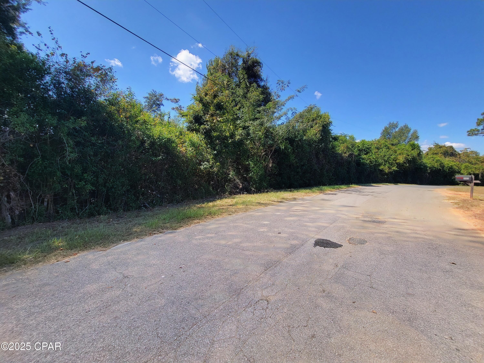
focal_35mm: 13
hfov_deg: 106.2
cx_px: 242
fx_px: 182
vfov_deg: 89.9
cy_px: 182
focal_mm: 2.2
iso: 50
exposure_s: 1/667
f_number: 2.2
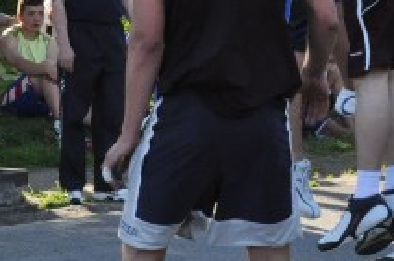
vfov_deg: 5.4
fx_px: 2772
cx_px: 285
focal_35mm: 254
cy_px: -86
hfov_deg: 8.1
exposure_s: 1/2000
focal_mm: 45
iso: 2000
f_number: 5.6
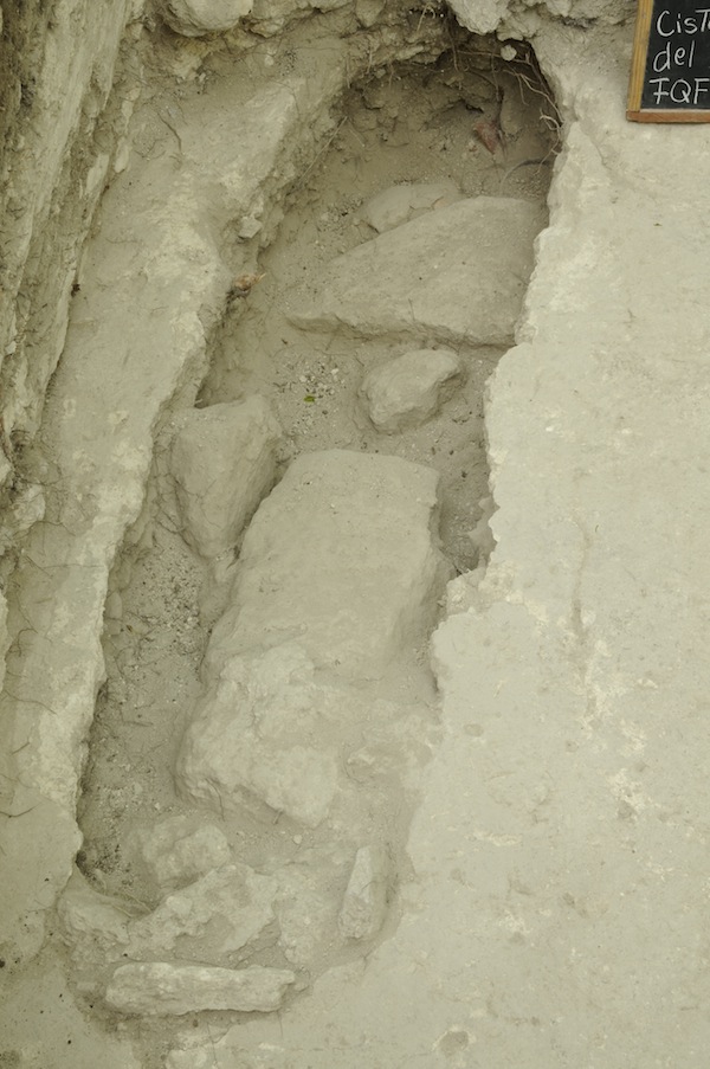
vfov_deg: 29.3
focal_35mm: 69
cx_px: 355
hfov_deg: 19.7
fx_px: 2046
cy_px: 534
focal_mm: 46
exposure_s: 1.6
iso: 100
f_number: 20
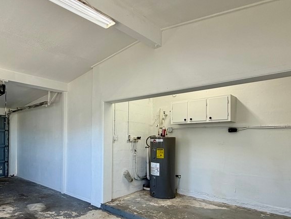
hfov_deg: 67.4
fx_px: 210
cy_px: 136
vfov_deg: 54.3
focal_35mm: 25
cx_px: 96
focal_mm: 2.22
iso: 100
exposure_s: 1/120
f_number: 2.2
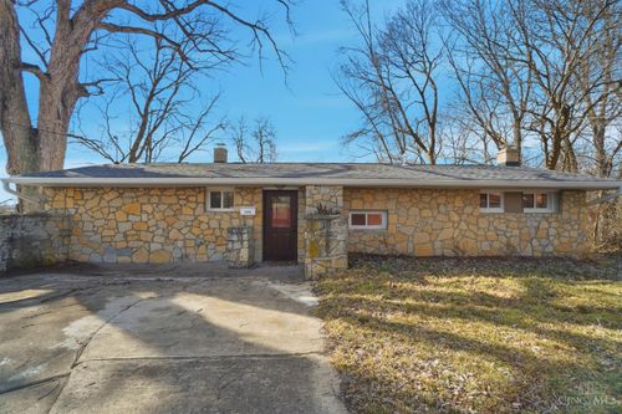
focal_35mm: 15
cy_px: 207
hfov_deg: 100.4
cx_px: 311
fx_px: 259
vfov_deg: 77.3
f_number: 8
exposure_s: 1/250
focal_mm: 10
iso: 100
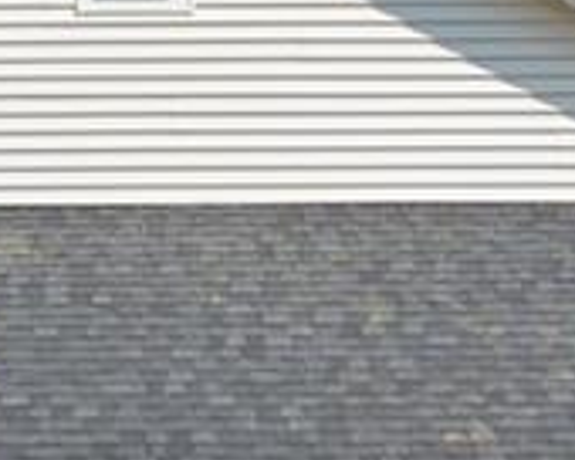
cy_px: 433
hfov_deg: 10.6
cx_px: 115
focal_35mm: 181
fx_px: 3080
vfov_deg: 8.5
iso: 100
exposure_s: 1/200
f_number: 9
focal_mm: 32
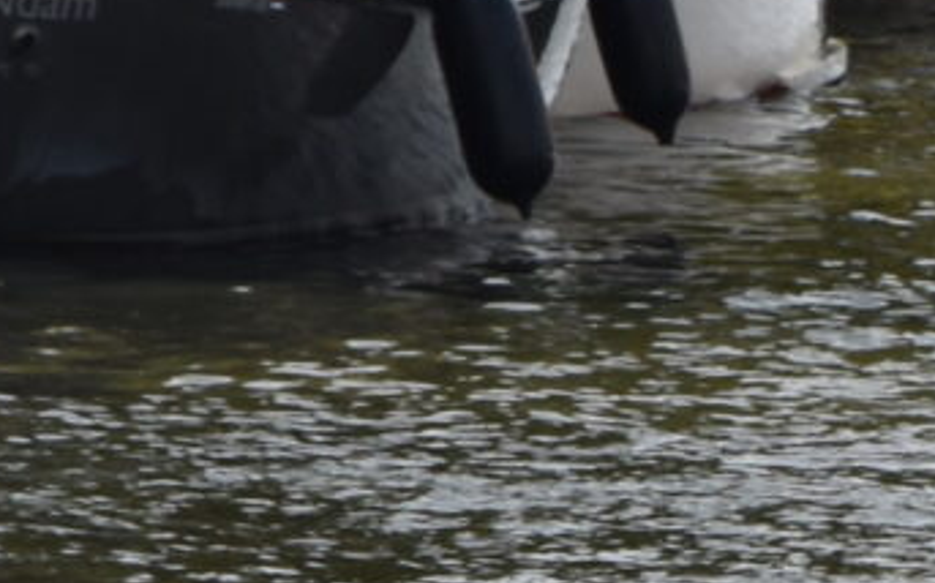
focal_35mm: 1051
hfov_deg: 2.0
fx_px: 26768
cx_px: 2669
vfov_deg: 1.2
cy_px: 889
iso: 200
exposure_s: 1/320
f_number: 9
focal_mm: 92
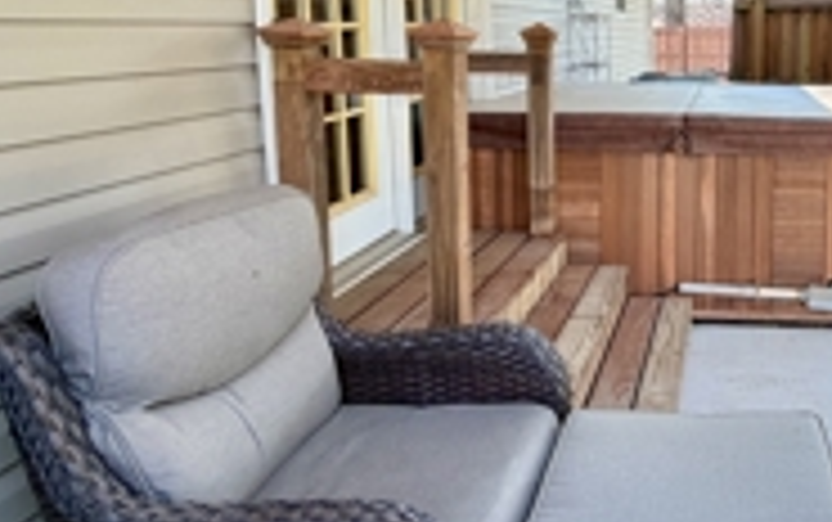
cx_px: 720
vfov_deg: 38.2
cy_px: 112
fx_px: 726
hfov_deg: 53.5
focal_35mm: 32
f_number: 2.2
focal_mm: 2.22
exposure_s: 1/121
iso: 125
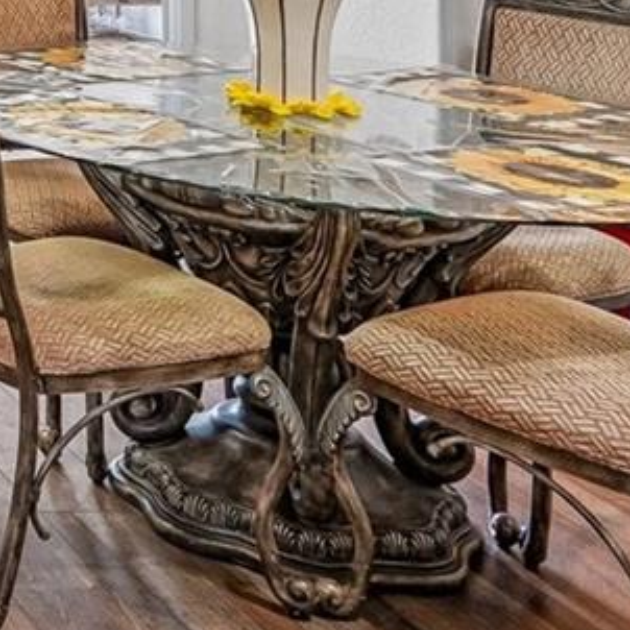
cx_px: -615
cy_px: -261
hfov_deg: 17.5
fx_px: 1483
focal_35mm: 72
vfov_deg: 21.0
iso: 400
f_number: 8
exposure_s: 1/10
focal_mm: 16
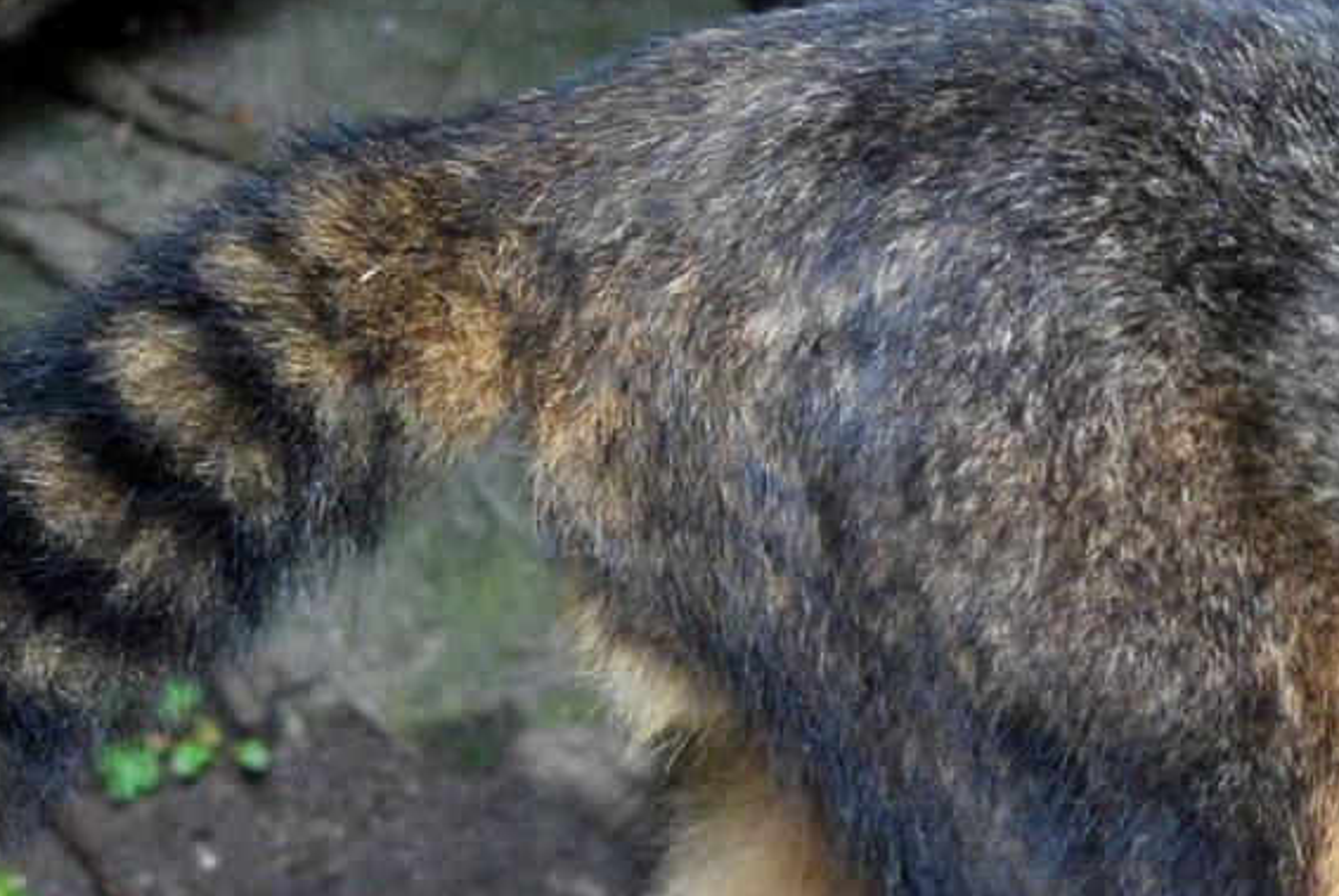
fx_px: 11061
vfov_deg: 4.6
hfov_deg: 6.9
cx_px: 1275
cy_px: 859
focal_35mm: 297
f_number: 4
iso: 1600
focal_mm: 70
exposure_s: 1/160
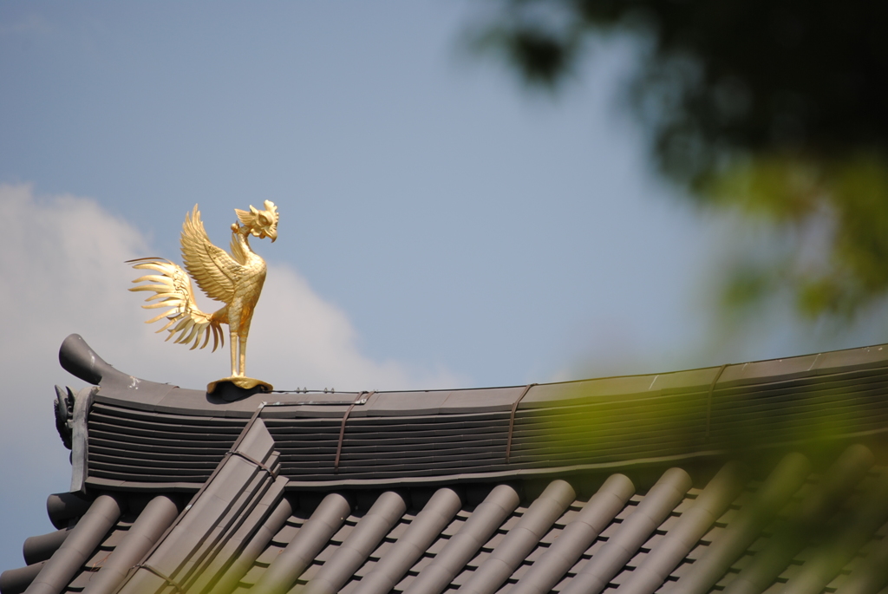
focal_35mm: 300
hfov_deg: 6.9
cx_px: 444
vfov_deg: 4.6
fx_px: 7407
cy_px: 297
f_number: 5.6
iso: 100
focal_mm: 200
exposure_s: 1/640
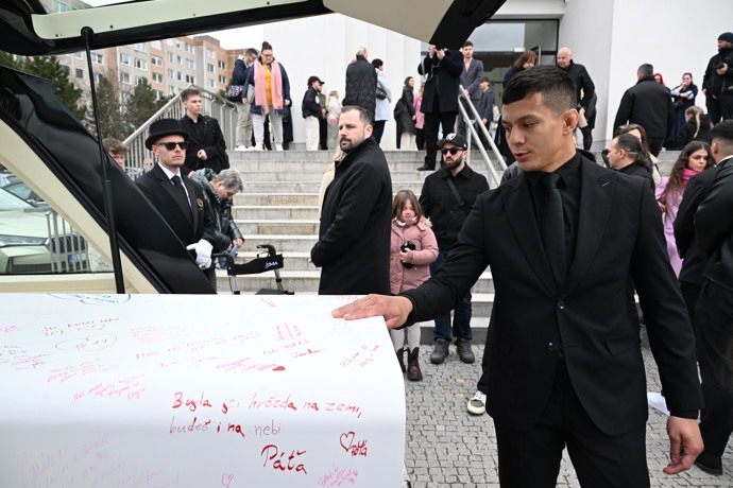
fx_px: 540
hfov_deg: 68.4
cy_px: 244
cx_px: 366
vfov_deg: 48.7
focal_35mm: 26
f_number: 7.1
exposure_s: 1/1000
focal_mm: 26.5
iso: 1600
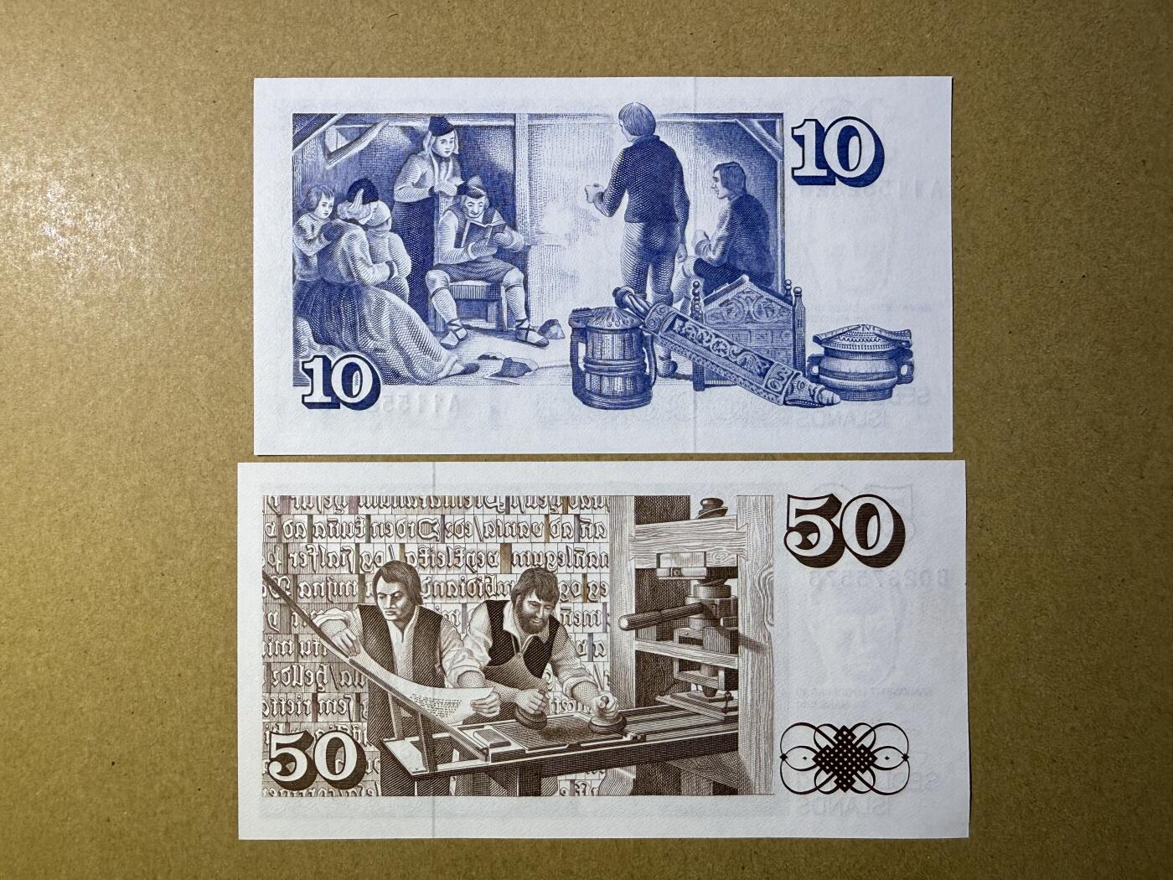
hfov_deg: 69.4
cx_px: 586
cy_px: 440
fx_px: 847
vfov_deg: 54.9
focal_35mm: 25
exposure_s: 1/100
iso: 100
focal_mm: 2.22
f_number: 2.2
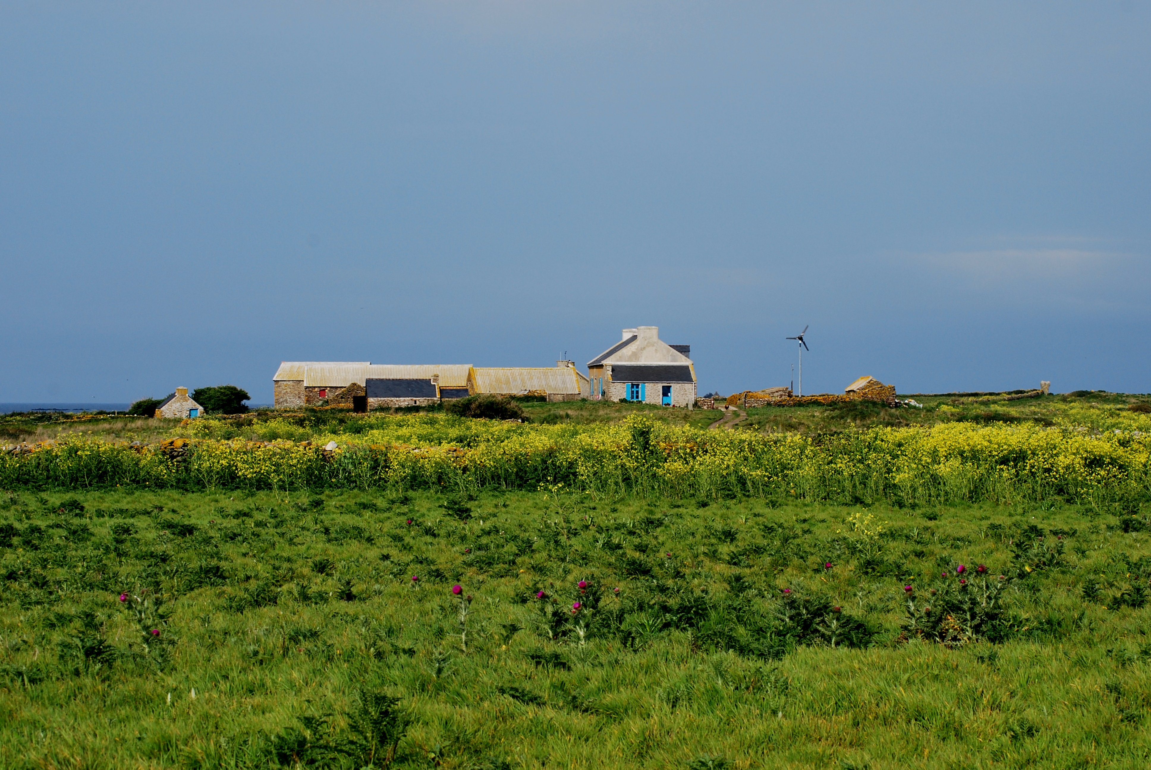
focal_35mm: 105
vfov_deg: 13.1
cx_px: 576
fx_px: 3361
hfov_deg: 19.4
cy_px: 385
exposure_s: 1/250
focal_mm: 70
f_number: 10
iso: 125
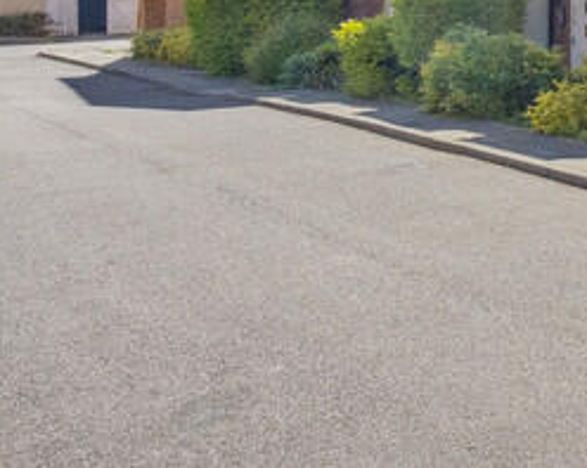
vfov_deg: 23.1
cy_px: -46
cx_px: 1039
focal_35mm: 62
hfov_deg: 21.2
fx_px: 1076
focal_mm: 16
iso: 640
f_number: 8
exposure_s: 1/1250
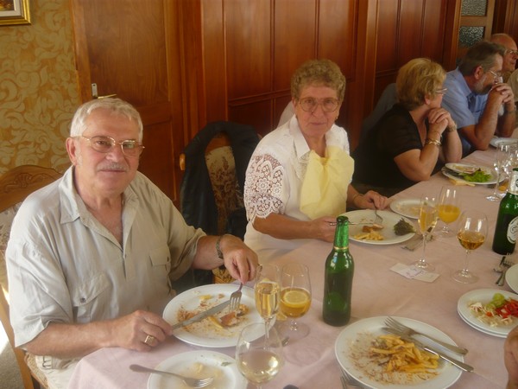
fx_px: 494
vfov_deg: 42.9
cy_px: 194
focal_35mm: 33
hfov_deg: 55.4
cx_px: 259
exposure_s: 1/50
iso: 100
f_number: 2.8
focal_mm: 5.5
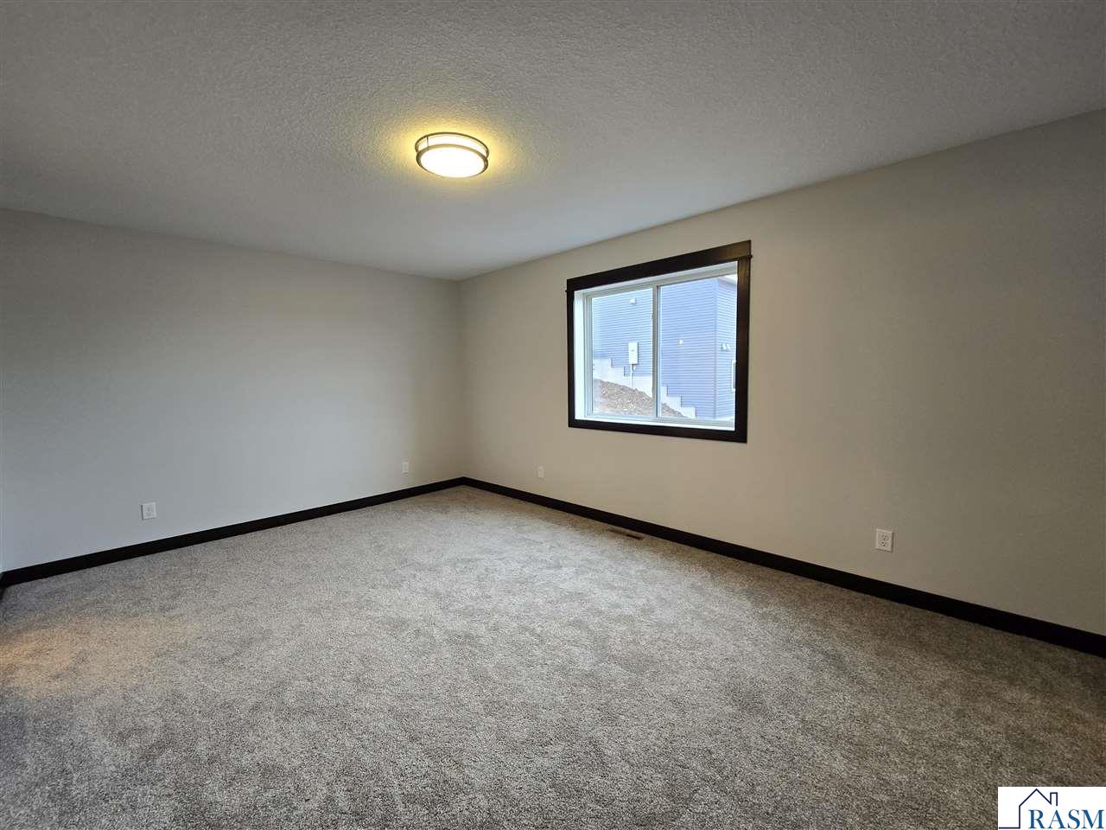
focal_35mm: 13
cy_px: 415
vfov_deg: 89.9
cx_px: 553
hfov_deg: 106.2
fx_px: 415
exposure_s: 1/60
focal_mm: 2.2
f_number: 2.2
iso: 125
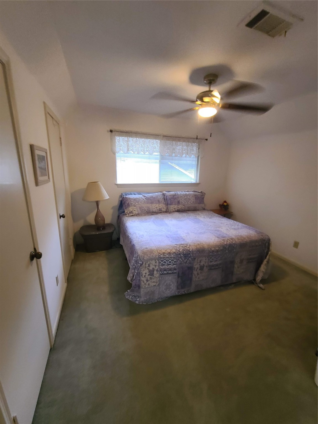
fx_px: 159
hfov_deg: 89.9
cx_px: 159
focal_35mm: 13
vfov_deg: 106.2
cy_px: 212
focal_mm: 2.2
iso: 400
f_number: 2.2
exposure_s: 1/30
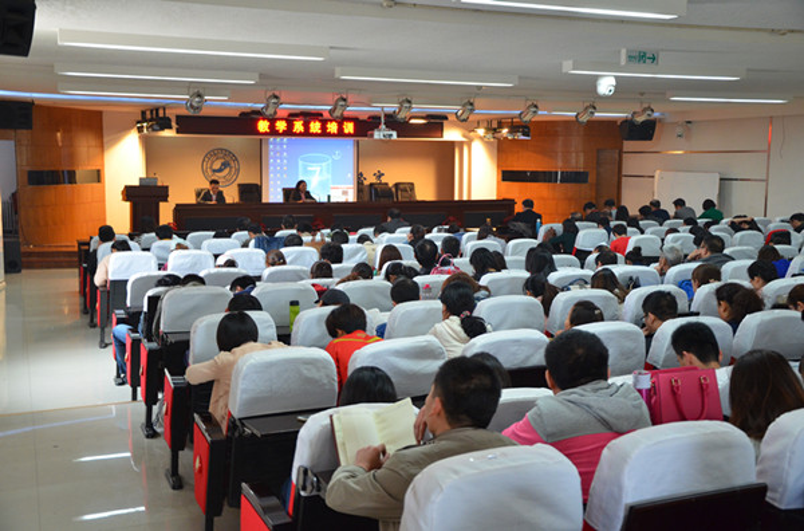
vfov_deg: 34.0
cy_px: 266
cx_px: 402
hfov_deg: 49.7
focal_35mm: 39
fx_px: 868
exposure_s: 1/30
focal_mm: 26
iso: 1250
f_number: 4
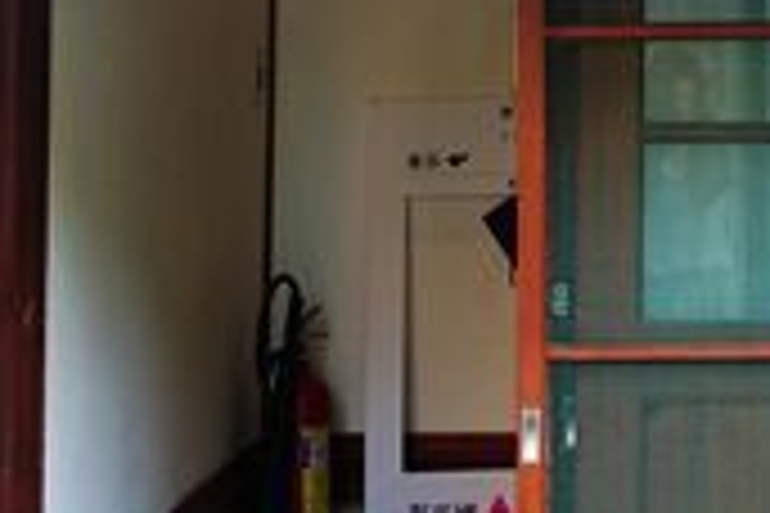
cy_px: -34
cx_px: 711
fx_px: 1946
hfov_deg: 21.8
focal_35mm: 91
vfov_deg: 14.7
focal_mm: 8.8
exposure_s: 1/80
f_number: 3.5
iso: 125
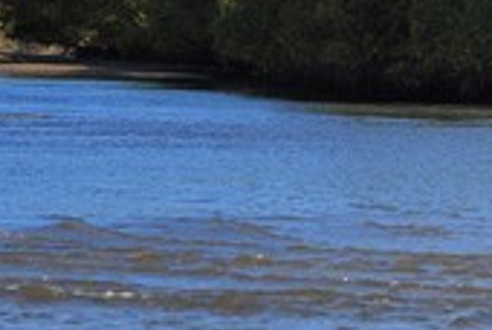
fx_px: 5572
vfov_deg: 3.4
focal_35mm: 407
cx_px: 217
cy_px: 14
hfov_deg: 5.1
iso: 200
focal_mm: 165
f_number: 7.1
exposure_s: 1/500
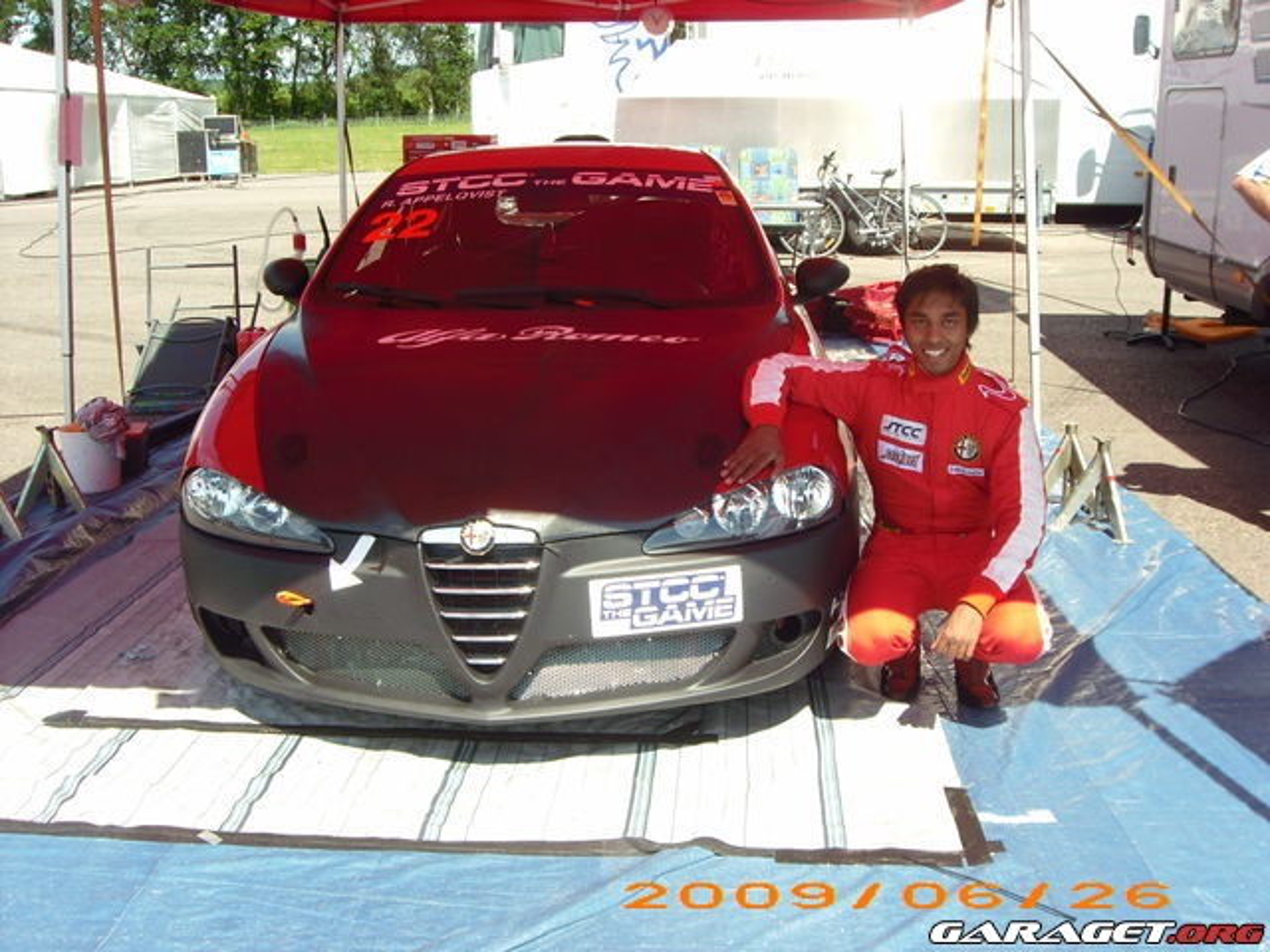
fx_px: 1357
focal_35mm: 37
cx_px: 635
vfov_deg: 38.7
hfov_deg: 50.1
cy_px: 476
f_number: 4.3
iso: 80
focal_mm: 6.2
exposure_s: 1/250
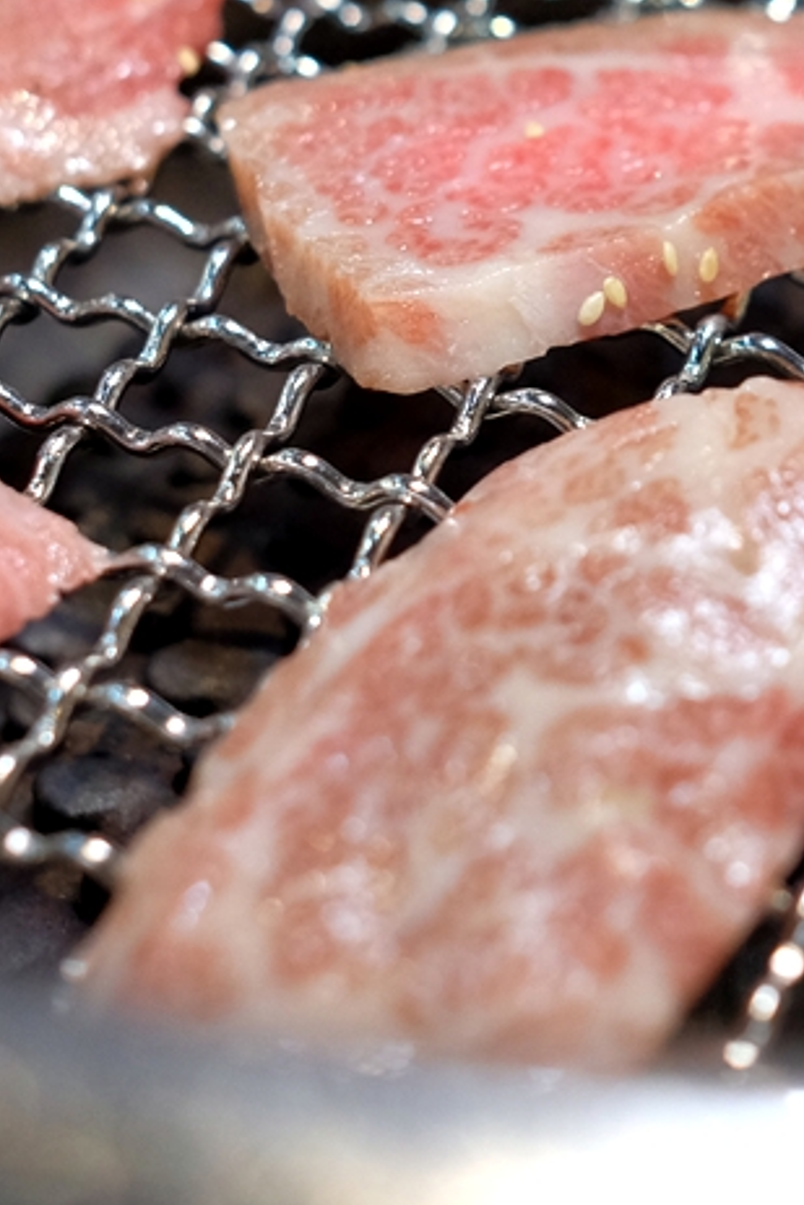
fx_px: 2276
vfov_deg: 29.5
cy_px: 429
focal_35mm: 68
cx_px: 588
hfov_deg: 19.9
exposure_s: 1/210
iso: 1600
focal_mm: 23
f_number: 2.5
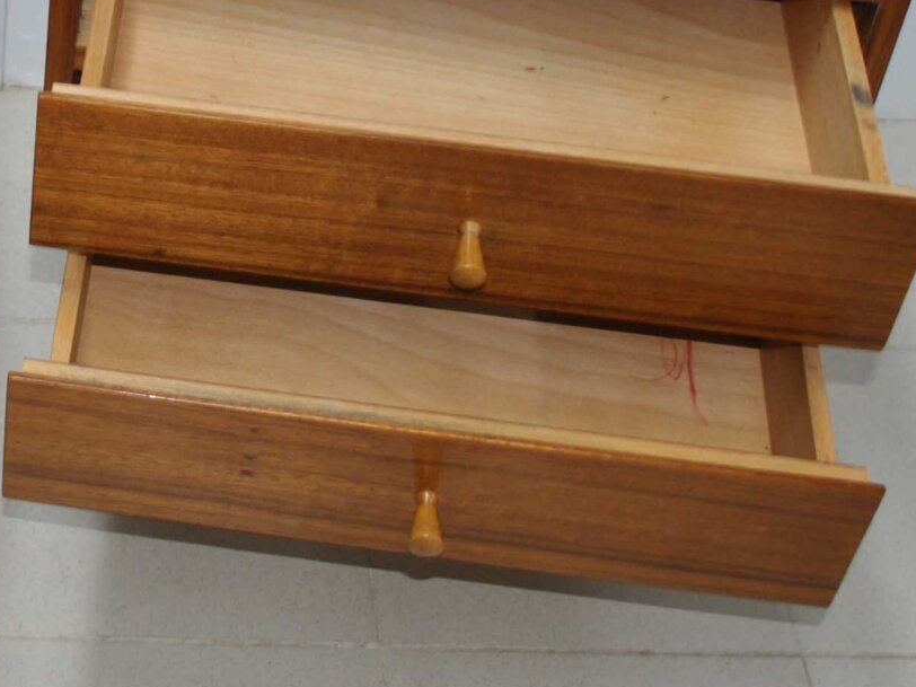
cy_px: -8
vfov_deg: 17.5
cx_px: 41
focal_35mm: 82
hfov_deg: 23.0
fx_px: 2170
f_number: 3.5
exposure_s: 1/20
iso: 200
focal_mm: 18
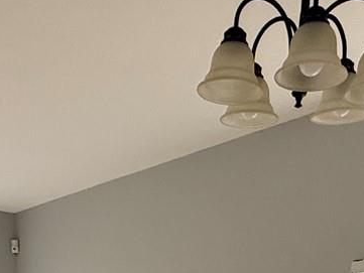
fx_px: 652
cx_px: 158
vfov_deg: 17.7
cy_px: 525
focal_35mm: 62
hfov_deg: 31.1
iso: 200
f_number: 2.2
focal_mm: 2.22
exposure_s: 1/99
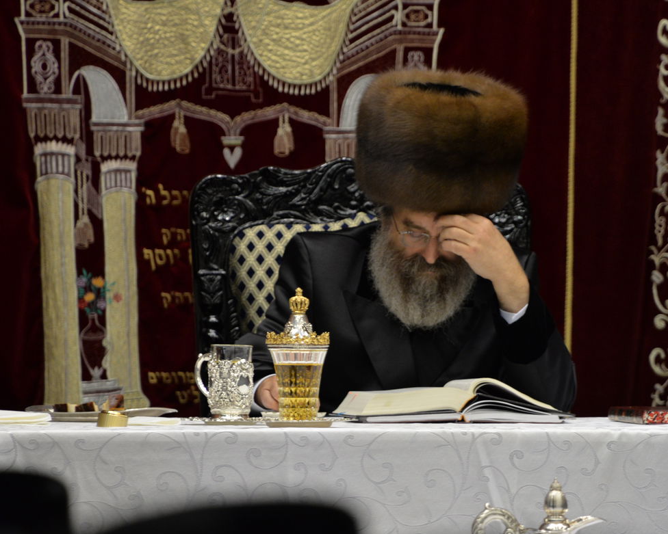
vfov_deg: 3.8
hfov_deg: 4.8
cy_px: 292
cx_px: 424
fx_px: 7988
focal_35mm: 404
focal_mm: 300
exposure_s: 1/80
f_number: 6.3
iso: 1600
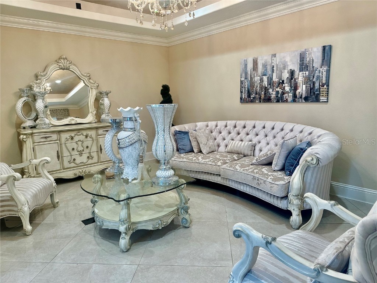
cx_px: 188
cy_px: 142
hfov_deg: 71.6
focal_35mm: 24
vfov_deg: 56.8
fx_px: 261
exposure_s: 1/120
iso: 200
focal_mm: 6.86
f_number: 1.78
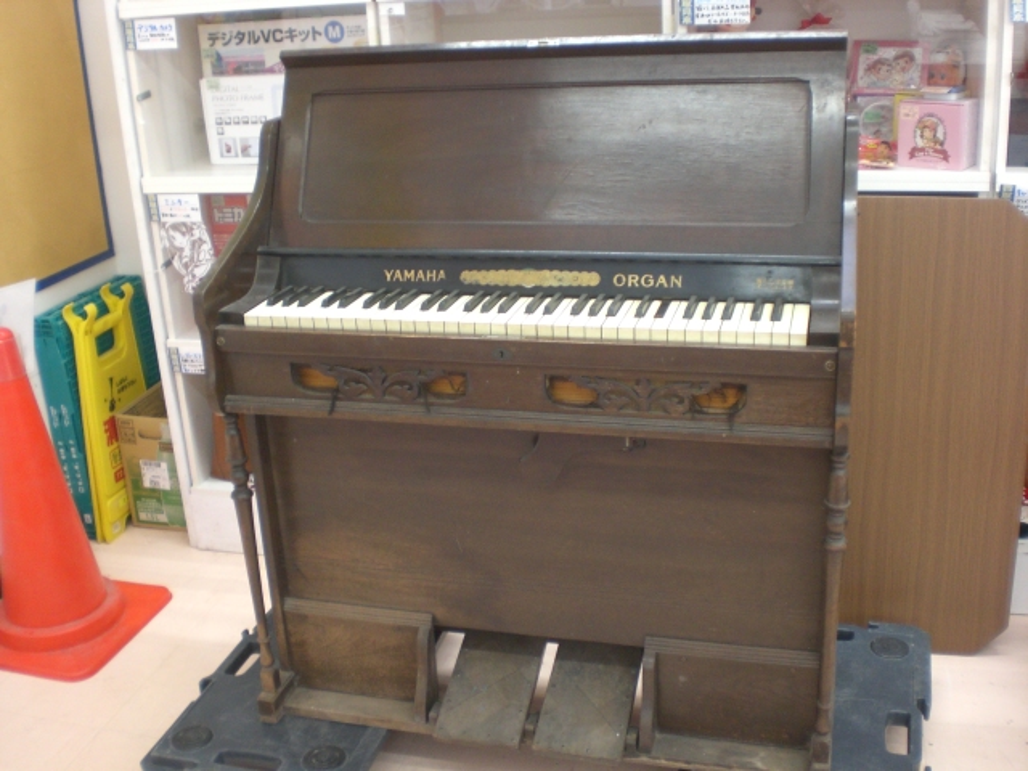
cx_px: 514
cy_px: 386
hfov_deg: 49.0
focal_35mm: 38
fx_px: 1128
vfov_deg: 37.7
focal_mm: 6.3
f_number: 3.1
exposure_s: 1/25
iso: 200
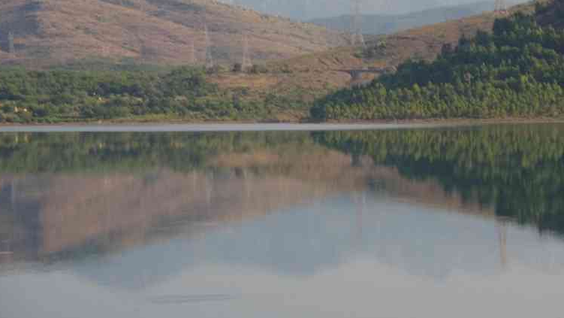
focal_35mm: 163
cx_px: 341
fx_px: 2438
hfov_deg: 13.2
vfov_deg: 7.4
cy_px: 92
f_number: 5.6
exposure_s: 1/200
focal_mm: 77.5
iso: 3200
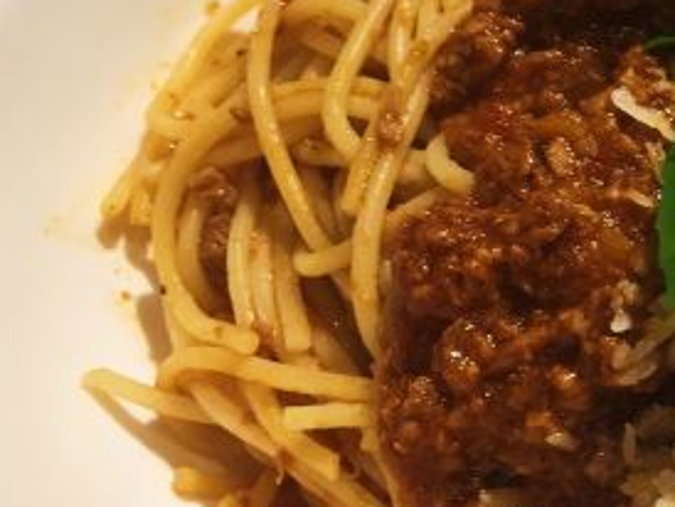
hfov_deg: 24.4
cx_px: 756
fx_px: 1444
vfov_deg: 19.9
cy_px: 245
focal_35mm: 74
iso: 80
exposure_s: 1/33
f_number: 2.2
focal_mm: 4.15
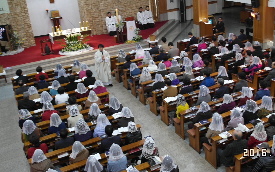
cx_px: 161
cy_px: 65
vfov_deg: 31.1
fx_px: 307
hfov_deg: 48.0
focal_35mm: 41
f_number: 3.5
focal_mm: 22
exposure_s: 1/20
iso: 400
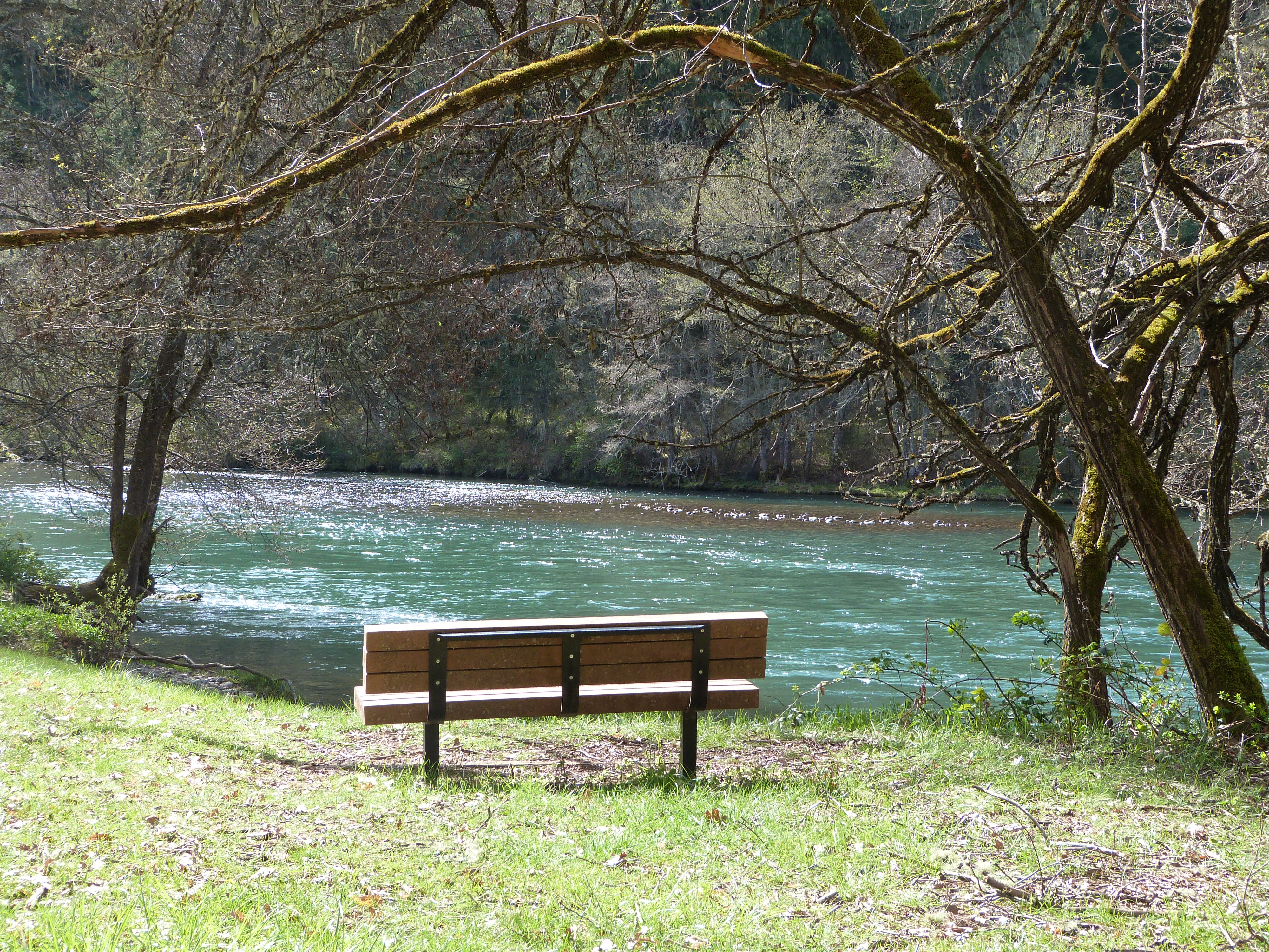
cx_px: 634
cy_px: 476
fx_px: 2273
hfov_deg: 31.2
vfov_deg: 23.7
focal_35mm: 62
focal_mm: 11
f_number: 4
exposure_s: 1/160
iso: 100
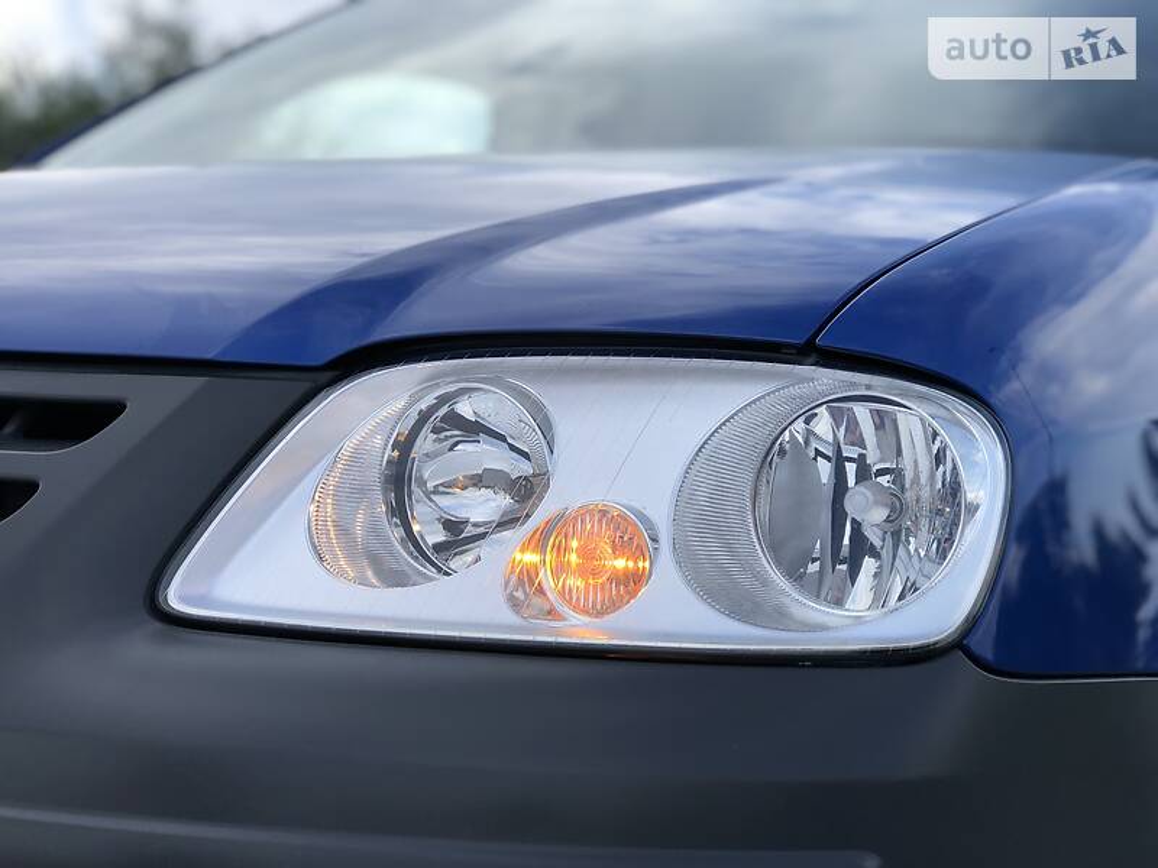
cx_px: 579
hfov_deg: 33.8
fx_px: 1907
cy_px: 434
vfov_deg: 25.7
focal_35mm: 57
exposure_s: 1/475
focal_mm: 6.6
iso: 20
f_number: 2.8
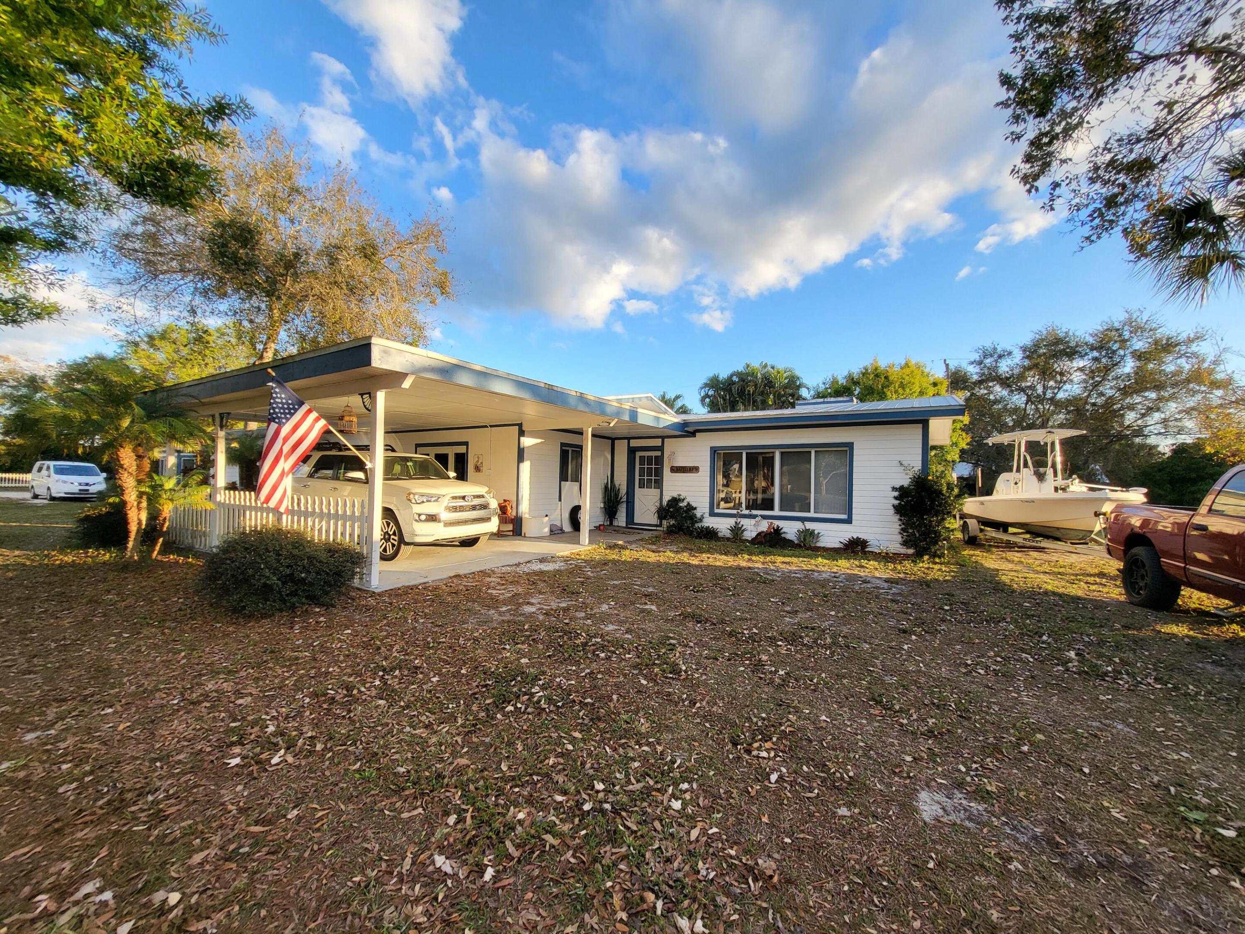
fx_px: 468
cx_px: 622
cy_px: 467
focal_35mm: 13
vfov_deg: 89.9
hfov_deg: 106.2
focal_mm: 1.74
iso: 32
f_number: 2.2
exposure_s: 1/215
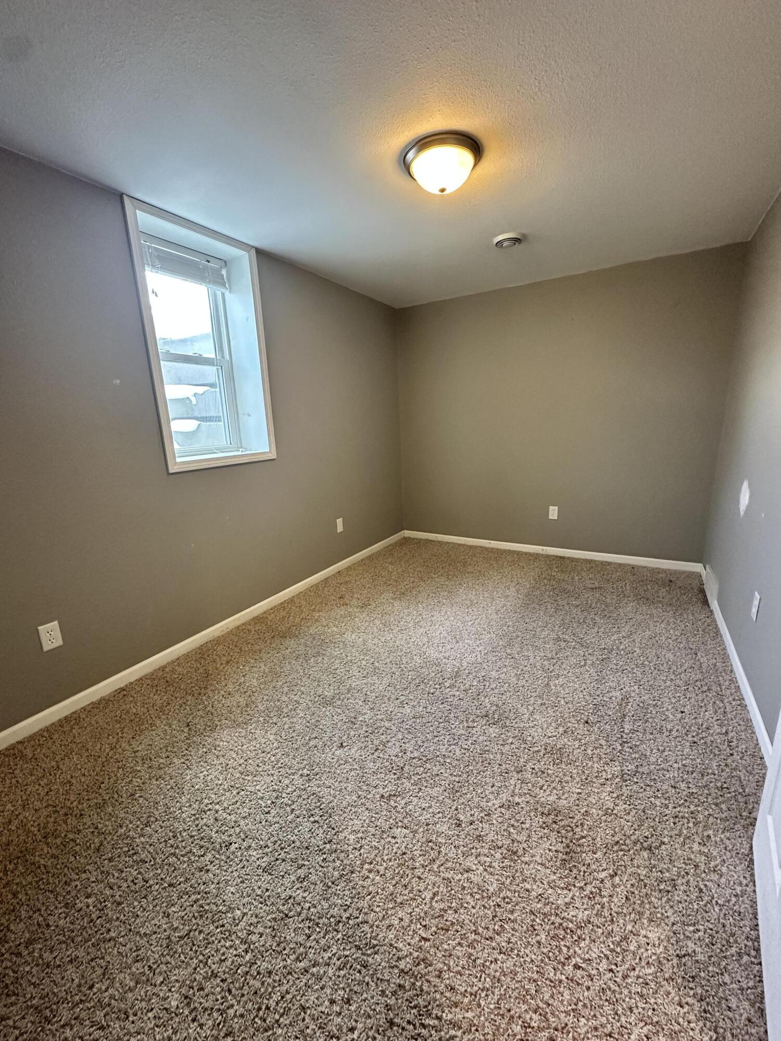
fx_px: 421
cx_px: 390
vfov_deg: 102.1
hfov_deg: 85.7
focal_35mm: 14
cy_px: 520
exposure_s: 1/60
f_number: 2.2
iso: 500
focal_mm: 2.22
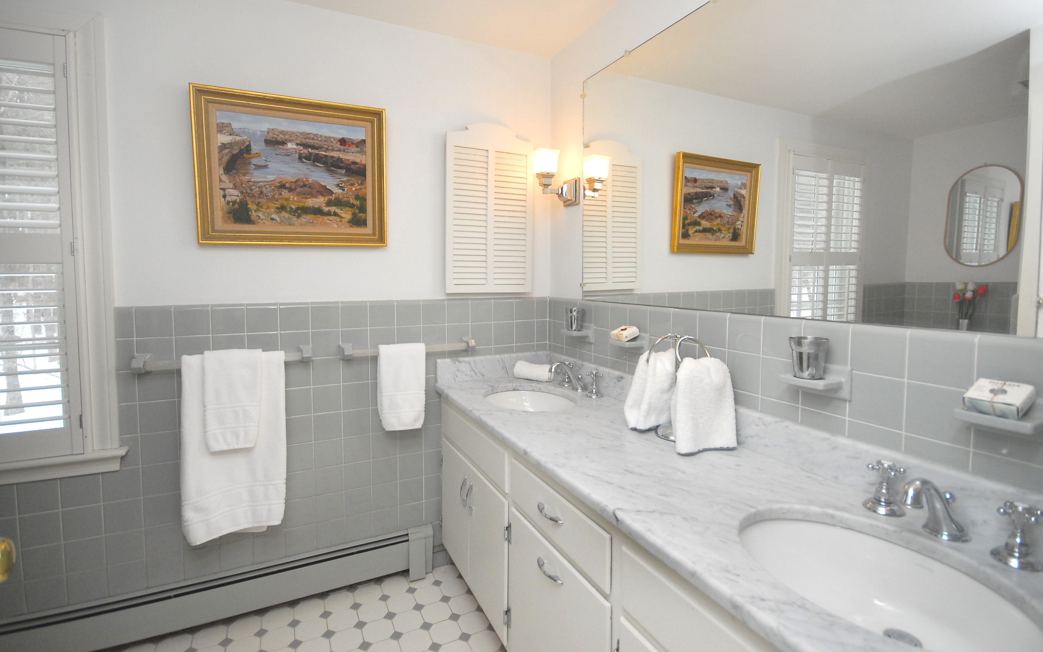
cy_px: 301
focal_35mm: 16
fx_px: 455
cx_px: 512
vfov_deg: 71.1
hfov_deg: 97.8
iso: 640
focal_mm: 10
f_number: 5.6
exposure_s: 1/60
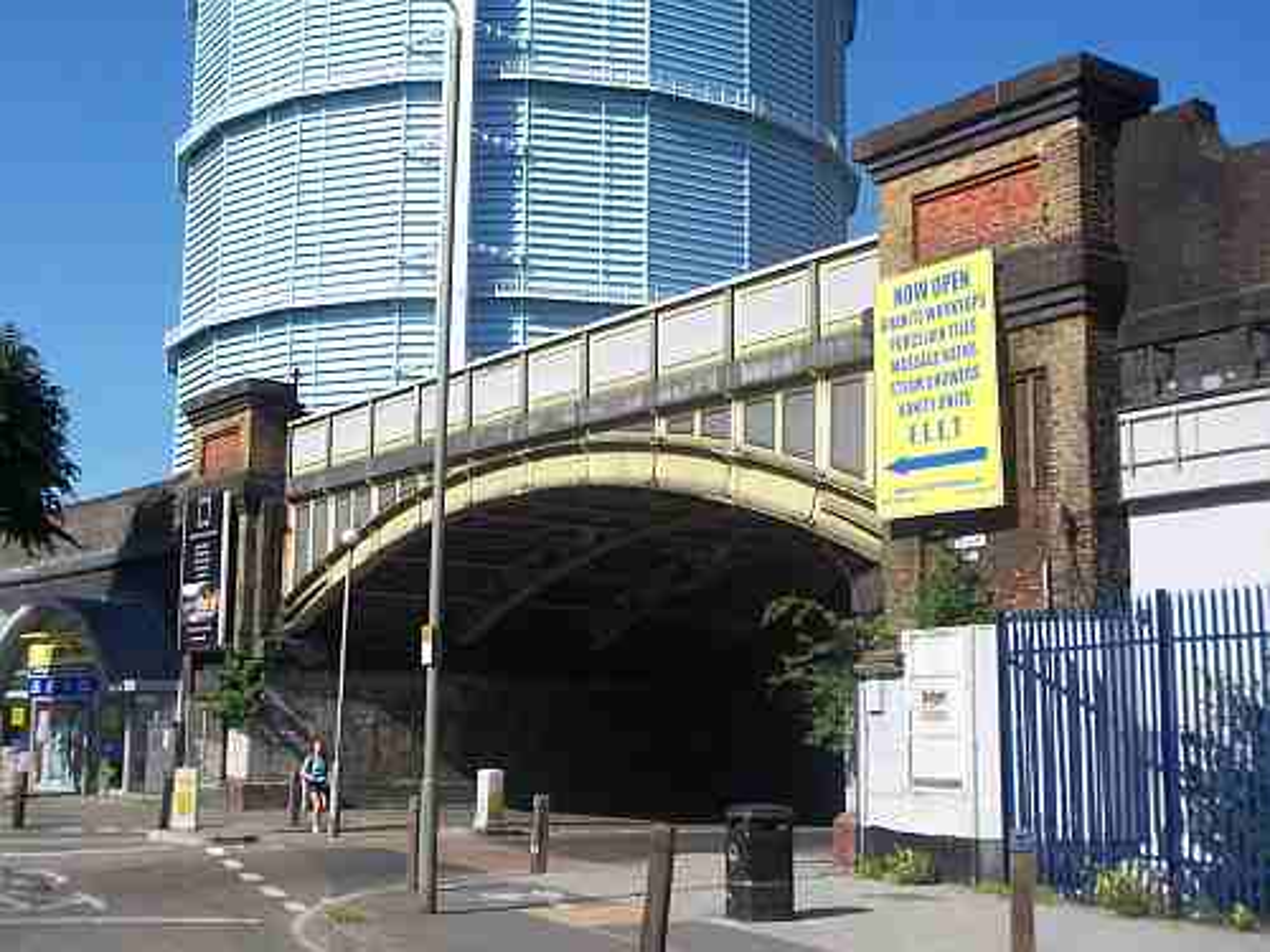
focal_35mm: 49
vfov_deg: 29.7
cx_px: 635
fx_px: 1798
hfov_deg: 38.9
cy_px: 476
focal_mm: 8
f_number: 4
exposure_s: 1/640
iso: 64
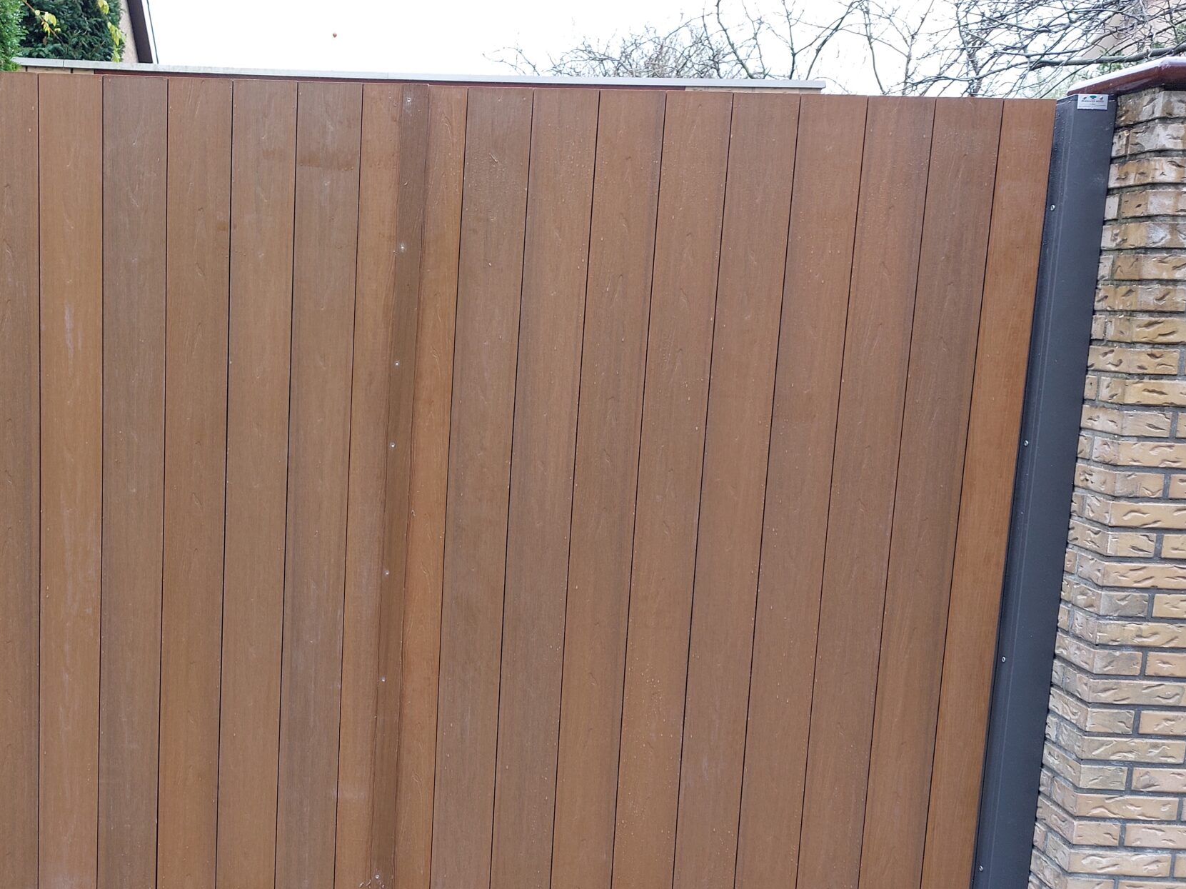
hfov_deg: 48.5
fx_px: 1267
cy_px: 468
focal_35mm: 37
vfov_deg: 38.6
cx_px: 320
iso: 50
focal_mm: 5.23
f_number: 1.8
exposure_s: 1/50
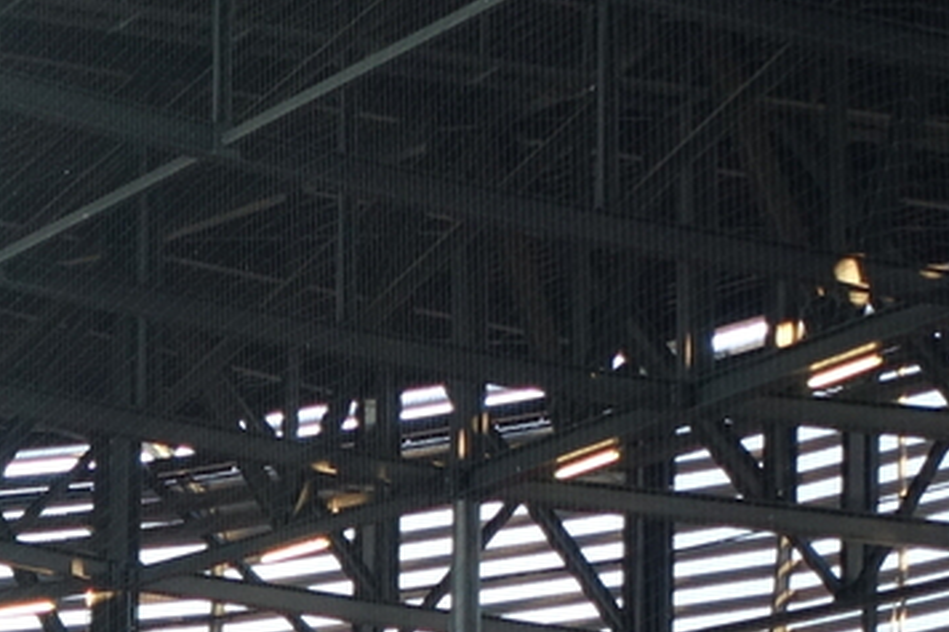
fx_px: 8300
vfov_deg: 4.3
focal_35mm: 315
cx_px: -1090
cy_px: 1369
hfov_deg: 6.3
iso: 200
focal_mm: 25.7
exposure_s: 1/80
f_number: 2.8
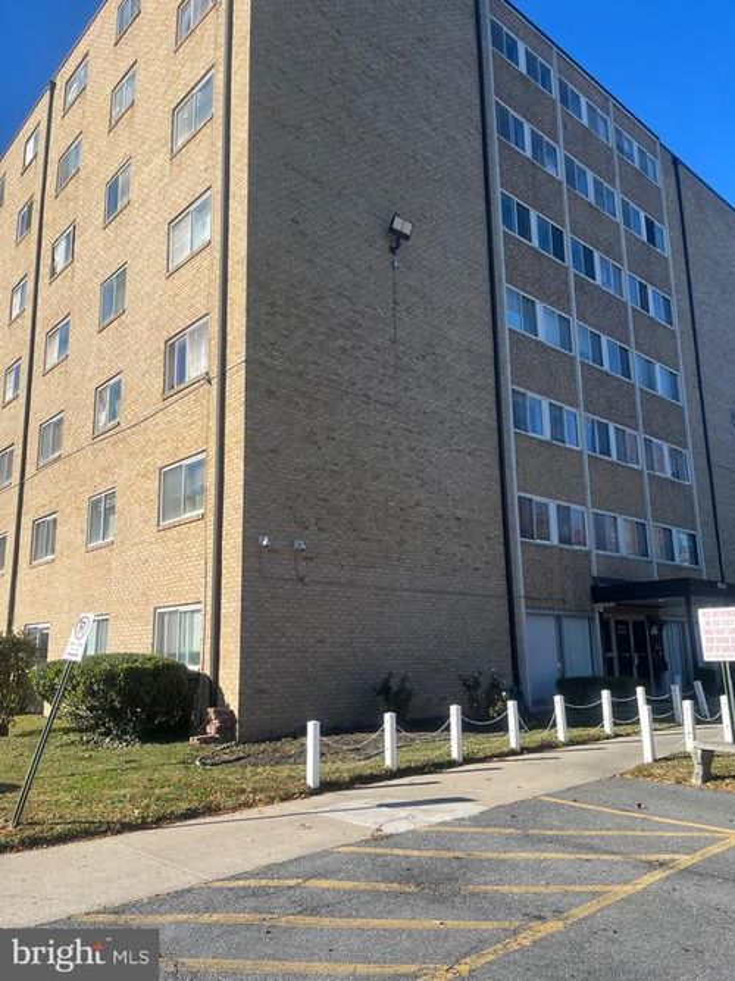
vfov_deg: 67.3
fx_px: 736
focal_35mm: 26
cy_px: 490
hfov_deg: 53.0
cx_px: 368
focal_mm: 5.1
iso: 50
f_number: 1.6
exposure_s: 1/2632
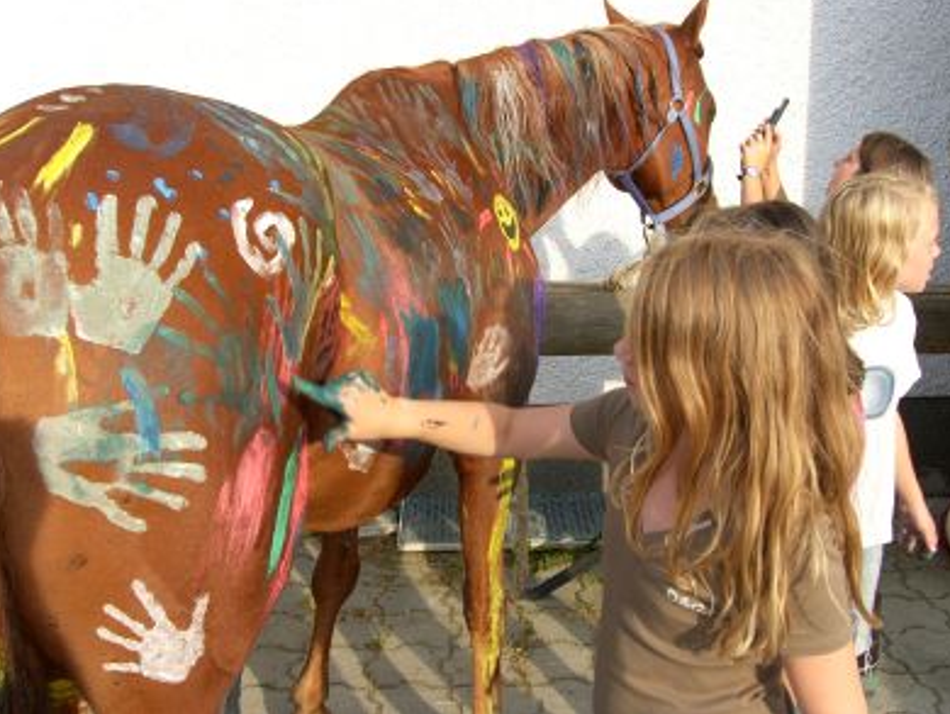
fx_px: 1126
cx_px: 477
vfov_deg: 35.2
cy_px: 351
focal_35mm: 41
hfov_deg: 45.7
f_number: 5
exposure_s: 1/160
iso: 50
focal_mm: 10.3
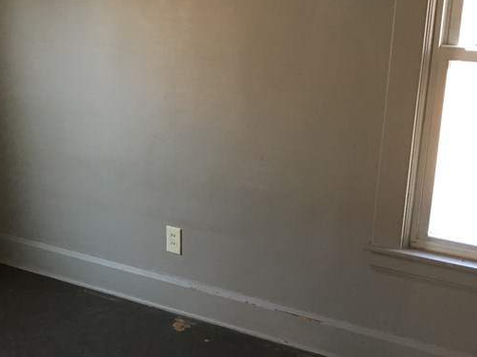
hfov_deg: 32.5
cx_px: 176
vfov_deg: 24.4
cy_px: 281
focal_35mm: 59
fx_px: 813
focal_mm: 4.15
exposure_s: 1/30
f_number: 2.2
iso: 125
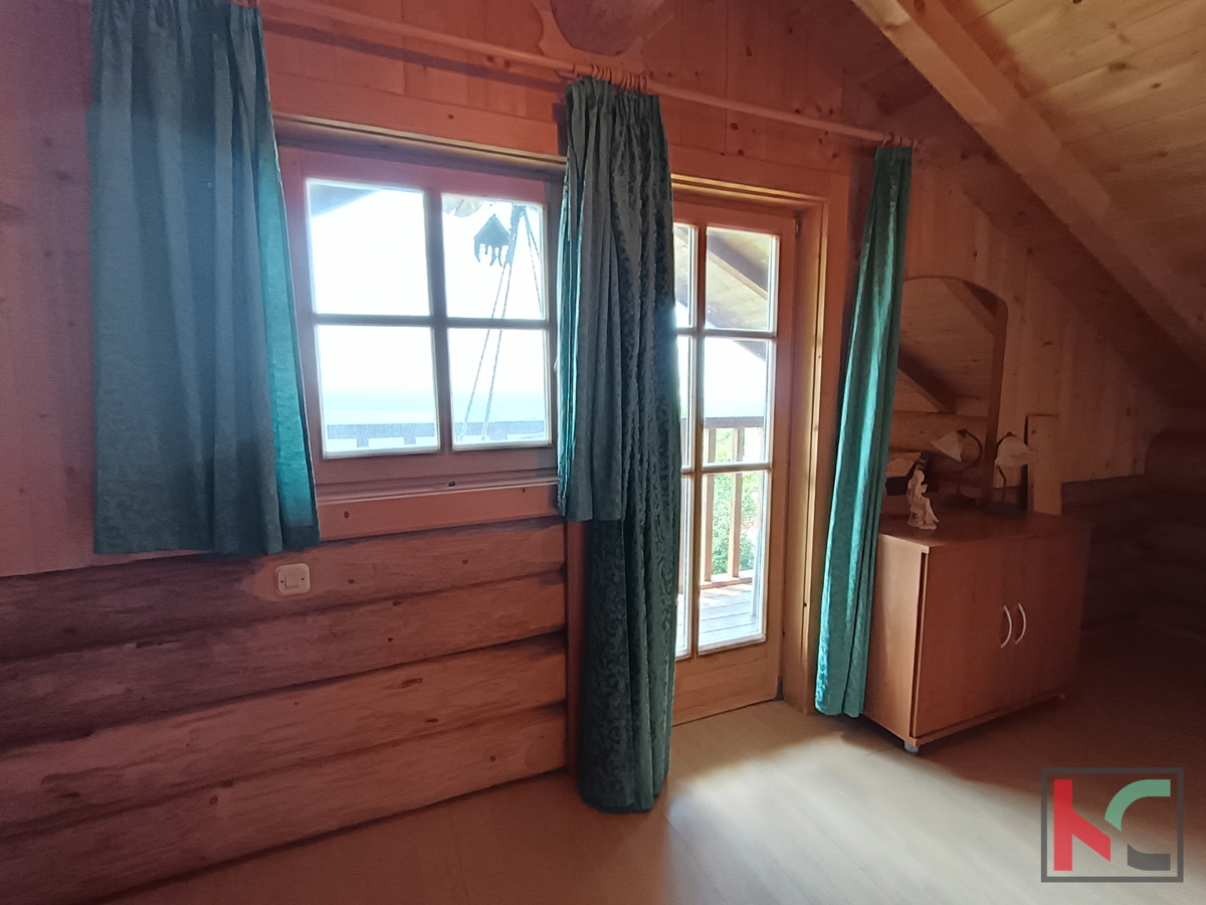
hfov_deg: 91.0
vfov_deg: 74.7
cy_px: 452
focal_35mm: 17
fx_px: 592
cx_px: 603
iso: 679
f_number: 2.2
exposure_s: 1/33.3
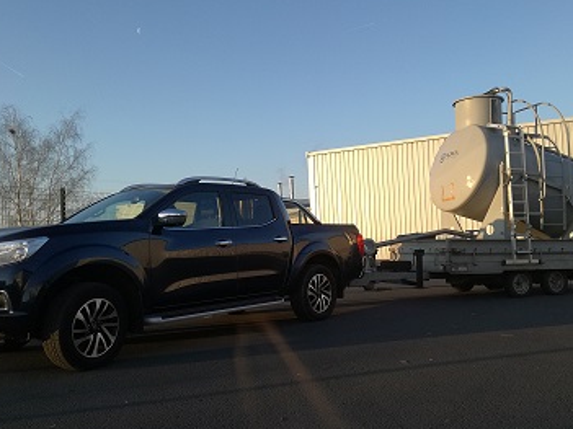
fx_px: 530
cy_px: 223
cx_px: 315
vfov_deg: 44.1
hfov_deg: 56.7
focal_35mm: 32
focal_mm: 3.79
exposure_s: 1/507
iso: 50
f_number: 2
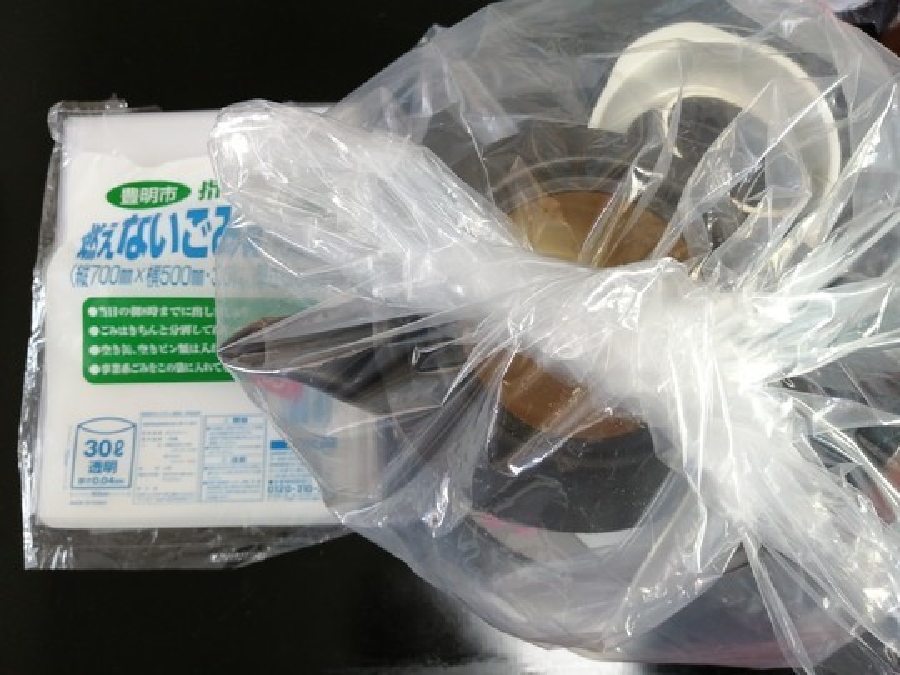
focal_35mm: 26
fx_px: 676
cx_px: 450
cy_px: 338
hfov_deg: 67.3
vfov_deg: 53.1
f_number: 1.8
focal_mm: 3.64
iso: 64
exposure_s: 1/30
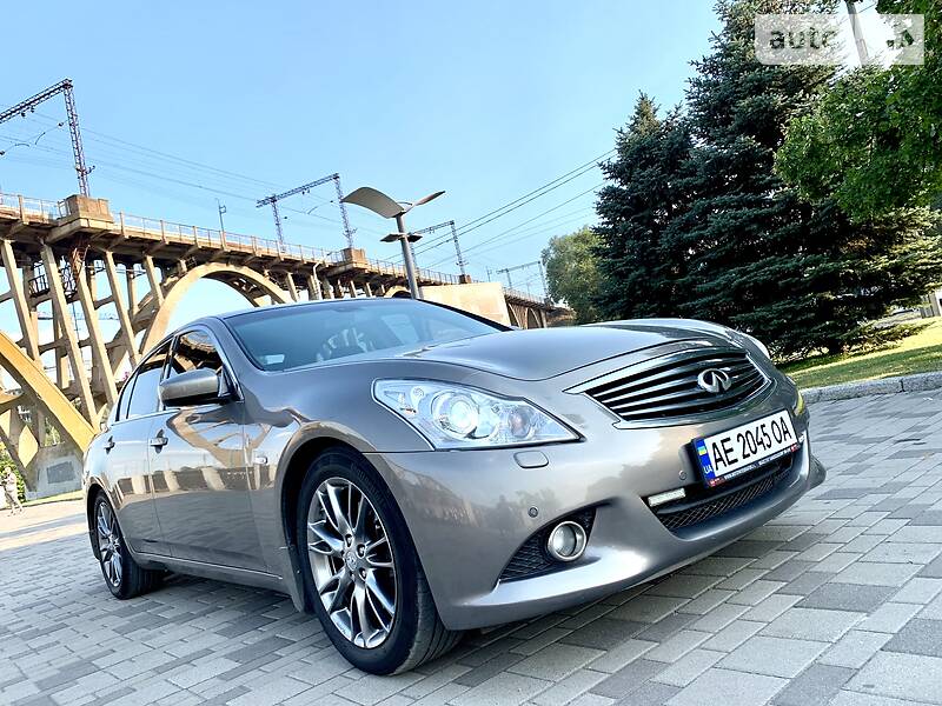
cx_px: 471
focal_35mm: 26
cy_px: 353
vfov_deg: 53.1
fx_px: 708
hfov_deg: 67.3
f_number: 1.8
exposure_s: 1/903
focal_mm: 4.2
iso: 25
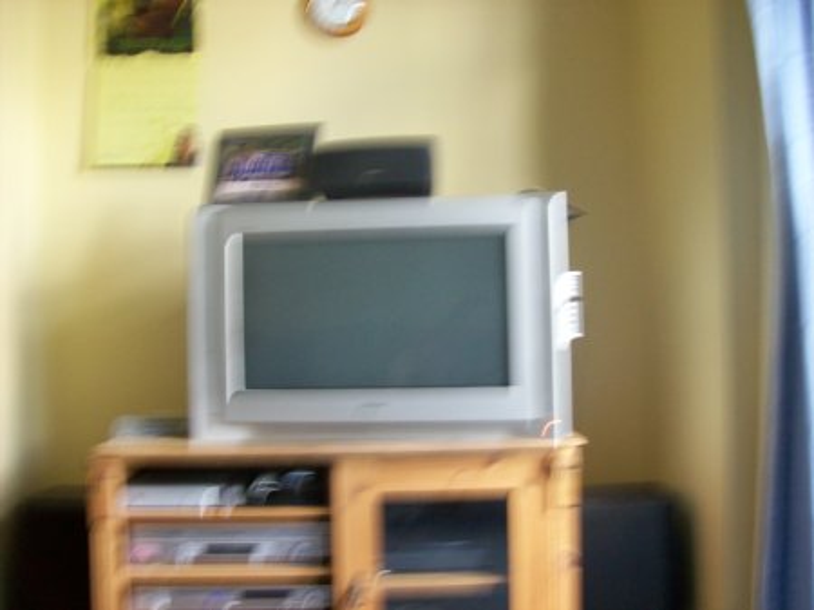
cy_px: 305
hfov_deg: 51.4
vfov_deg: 39.6
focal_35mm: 36
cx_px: 407
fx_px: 846
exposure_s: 1/14.4
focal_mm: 6
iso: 160
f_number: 2.7
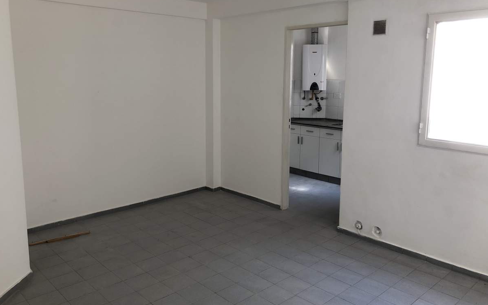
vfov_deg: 41.8
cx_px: 243
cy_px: 141
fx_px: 399
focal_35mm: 30
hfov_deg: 62.9
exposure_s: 1/33
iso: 25
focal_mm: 3.99
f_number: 1.8
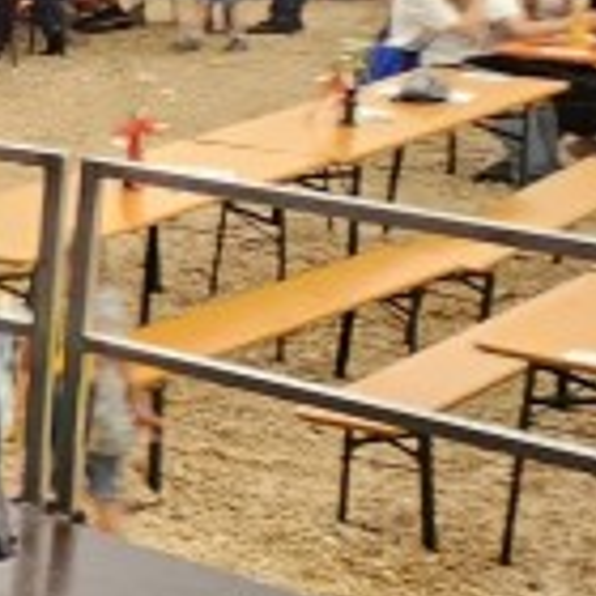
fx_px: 1636
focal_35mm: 84
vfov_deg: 20.1
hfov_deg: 11.2
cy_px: 17
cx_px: -1235
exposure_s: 1/100
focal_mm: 2.2
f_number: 2.2
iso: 200
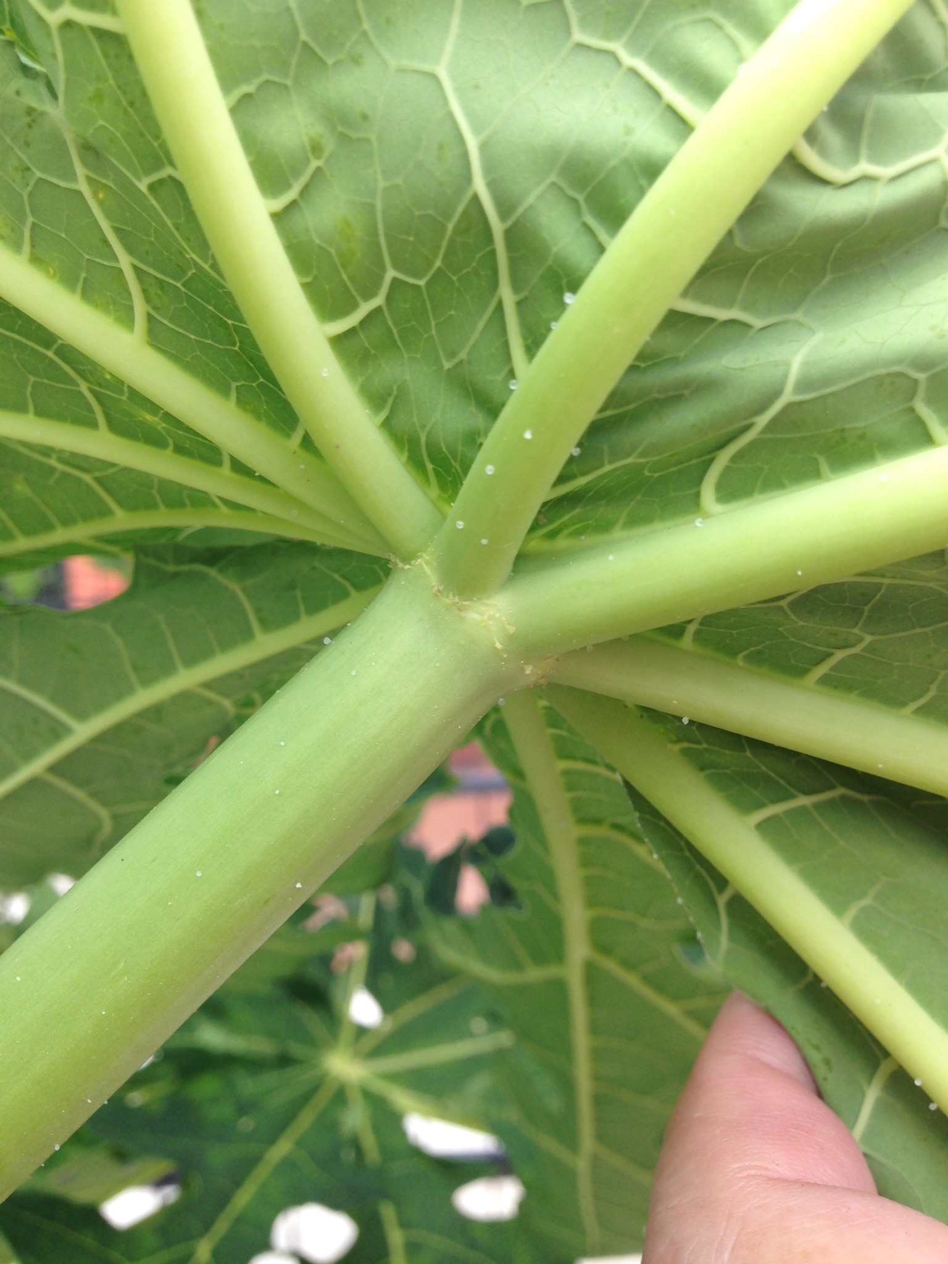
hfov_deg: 42.9
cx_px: 474
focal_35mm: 33
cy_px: 632
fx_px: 1205
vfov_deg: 55.4
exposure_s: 1/268
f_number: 2.4
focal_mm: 4.12
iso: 50
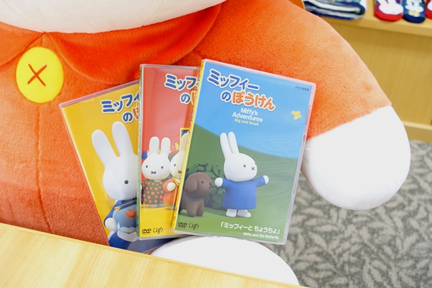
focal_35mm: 45
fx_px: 540
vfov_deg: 29.9
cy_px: 144
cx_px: 216
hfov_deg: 43.6
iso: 640
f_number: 2.8
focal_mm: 16.39
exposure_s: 1/50
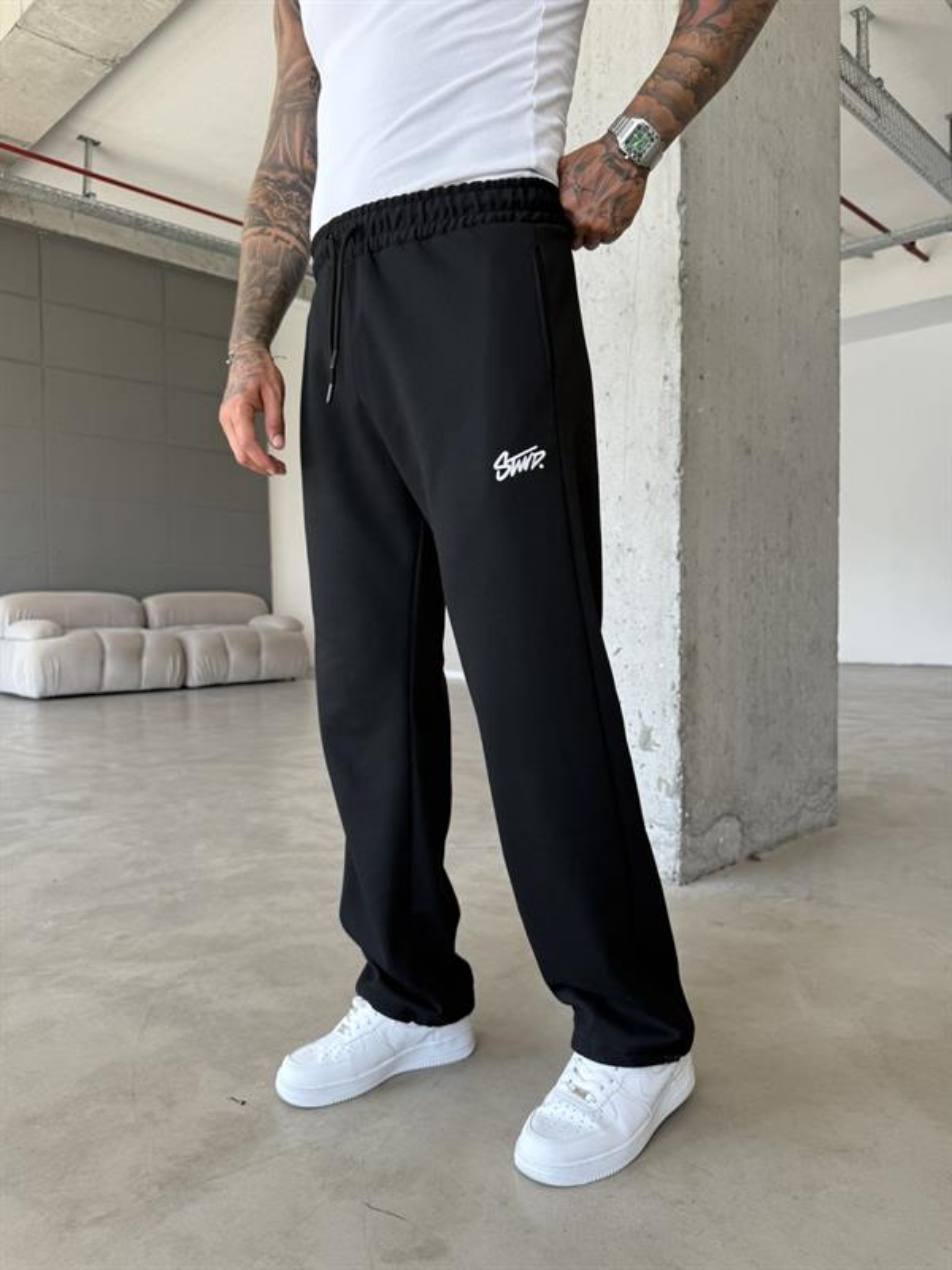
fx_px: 880
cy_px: 635
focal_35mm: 24
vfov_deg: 71.6
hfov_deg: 56.8
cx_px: 476
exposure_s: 1/264
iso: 80
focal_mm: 6.76
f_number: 1.78
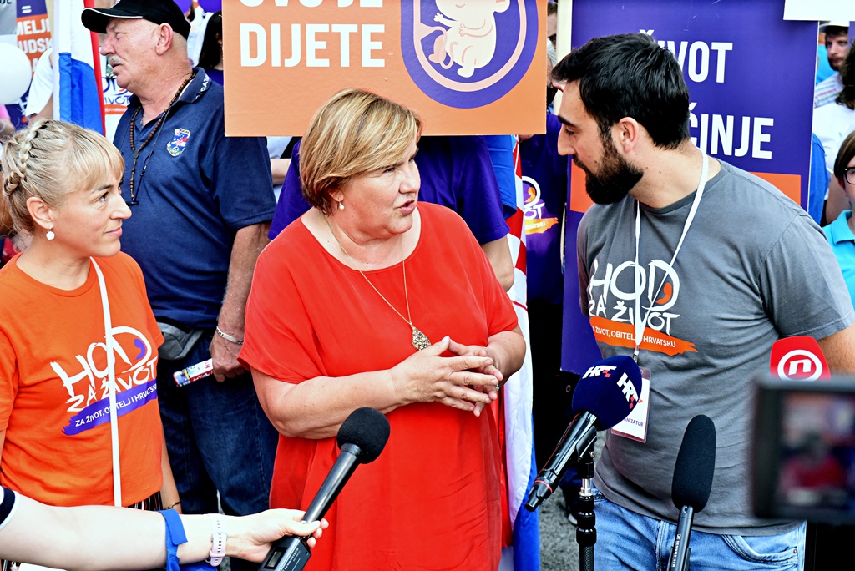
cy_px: 286
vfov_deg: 19.5
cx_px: 428
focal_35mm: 70
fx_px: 1663
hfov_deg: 28.8
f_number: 8
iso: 3200
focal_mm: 70
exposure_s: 1/800
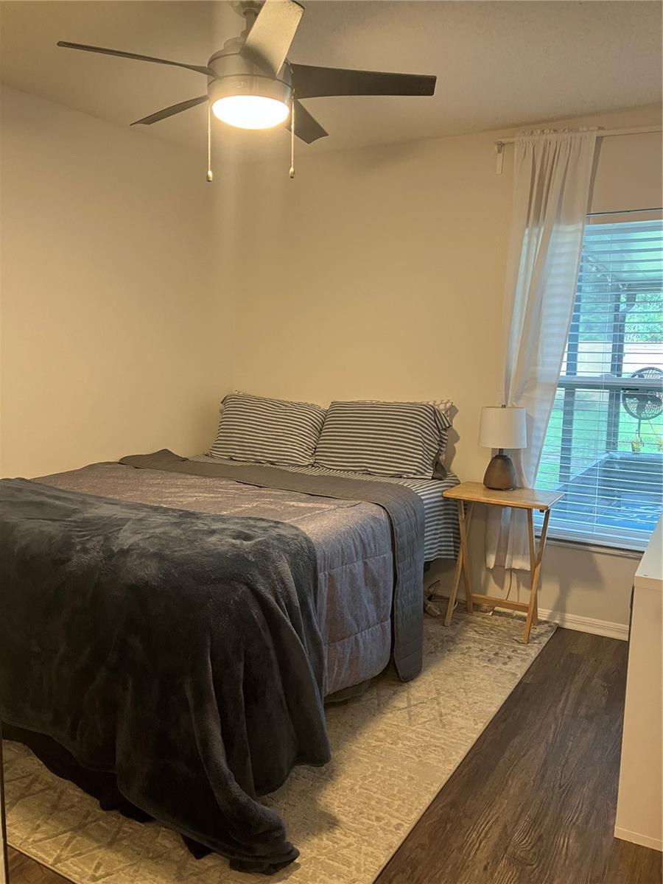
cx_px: 332
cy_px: 442
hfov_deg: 49.7
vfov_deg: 63.4
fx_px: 715
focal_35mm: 28
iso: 320
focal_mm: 3.99
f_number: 1.8
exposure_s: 1/40
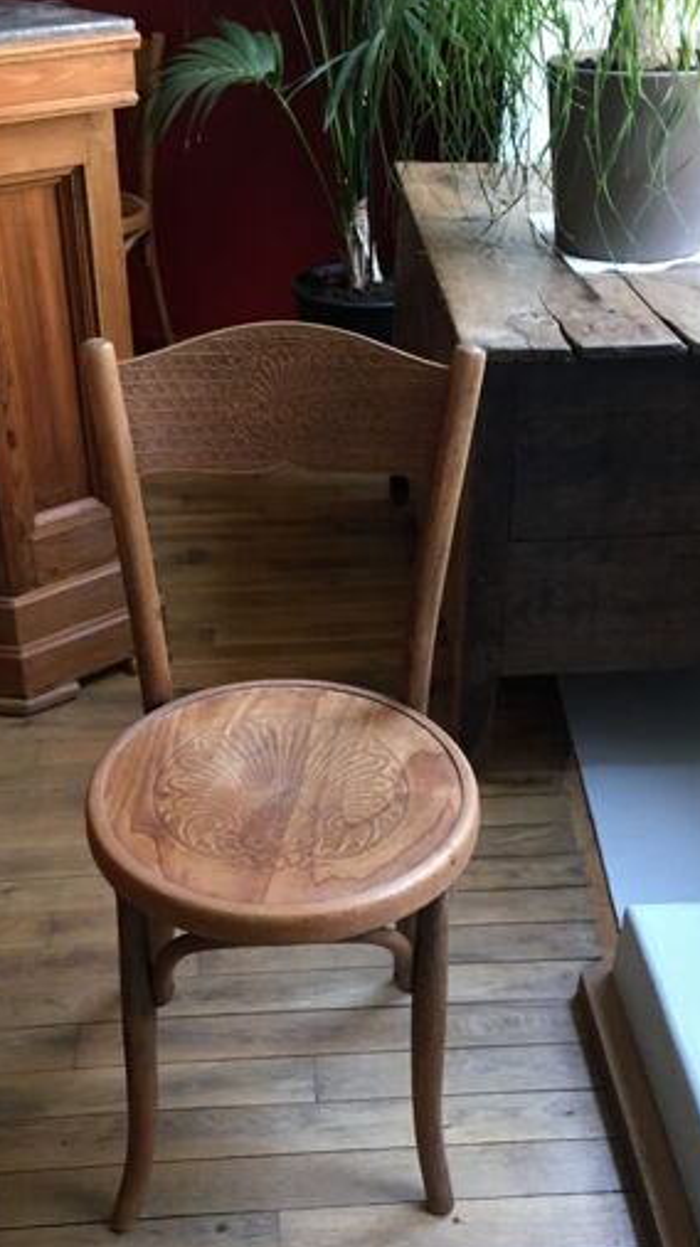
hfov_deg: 29.6
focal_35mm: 40
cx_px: 330
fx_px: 1322
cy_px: 680
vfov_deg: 50.4
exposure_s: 1/33
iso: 160
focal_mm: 4.15
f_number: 2.2
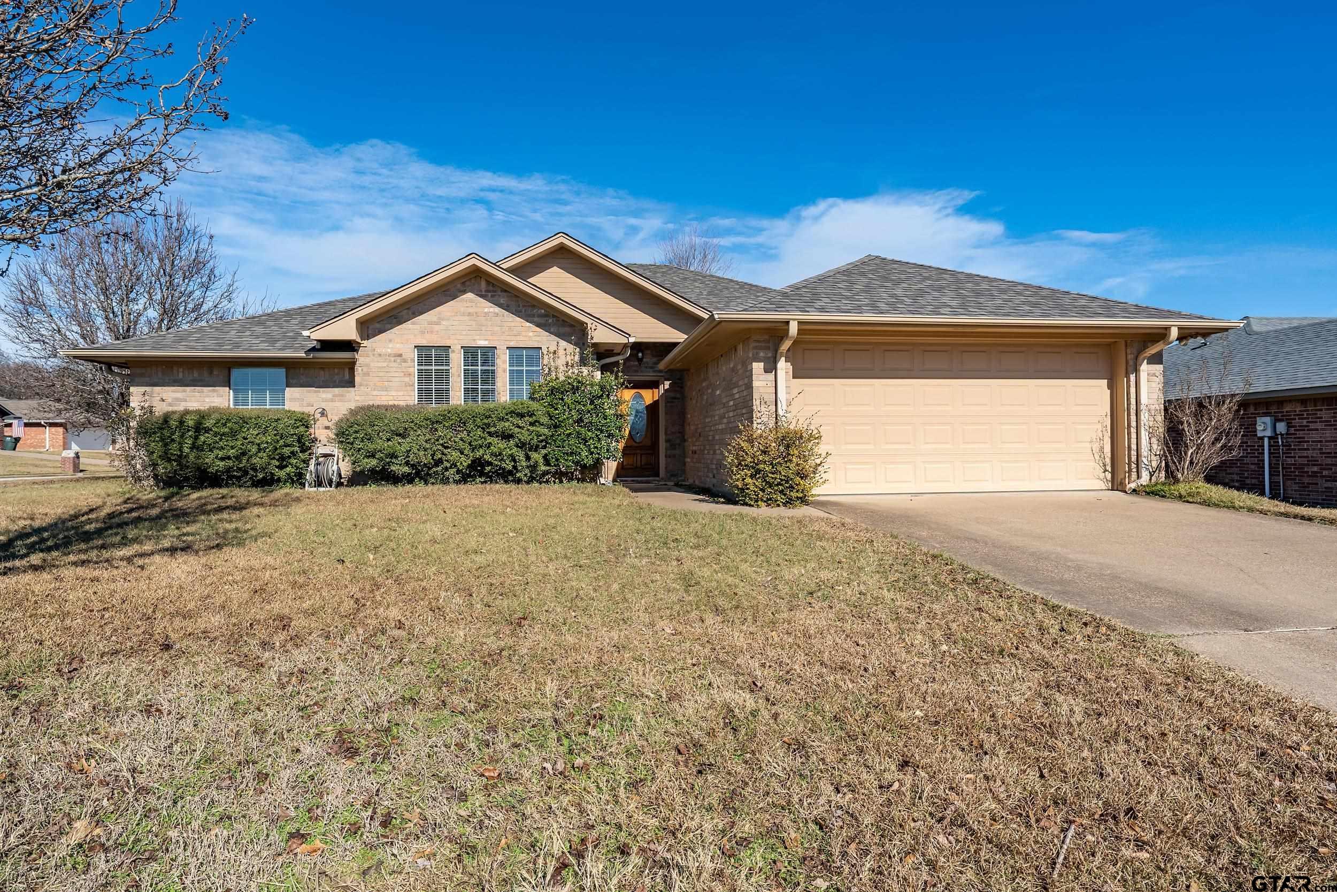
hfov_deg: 86.9
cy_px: 446
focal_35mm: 19
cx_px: 668
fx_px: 706
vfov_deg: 64.6
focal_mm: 19
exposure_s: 1/5000
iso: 800
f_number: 8
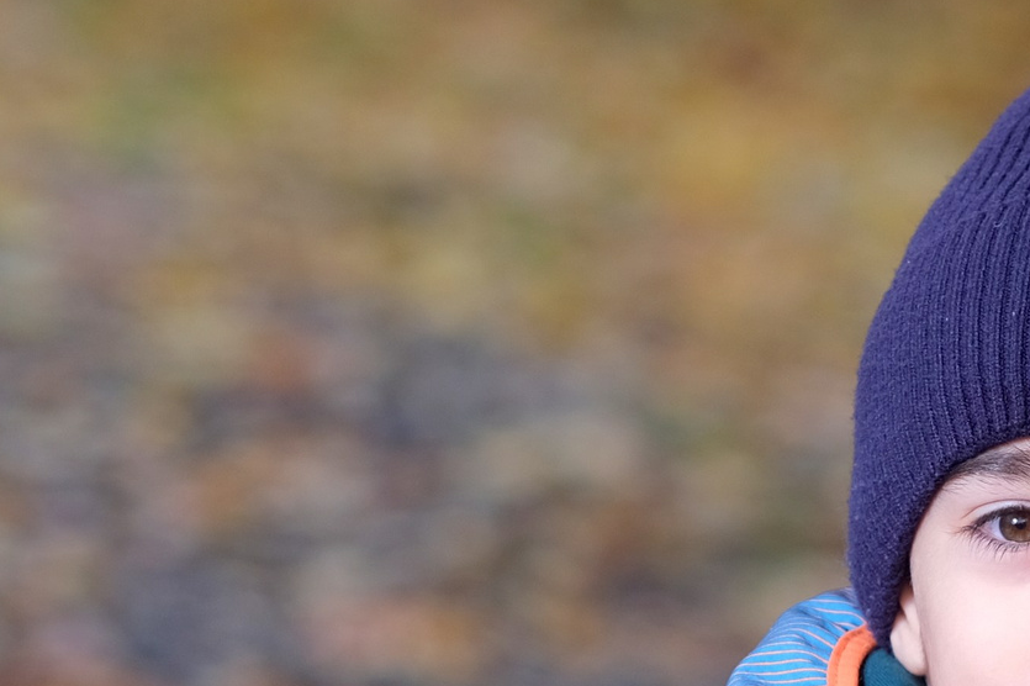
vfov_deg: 3.3
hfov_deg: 5.0
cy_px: 888
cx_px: 1105
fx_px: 11840
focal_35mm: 414
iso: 160
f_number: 2.5
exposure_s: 1/125
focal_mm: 90
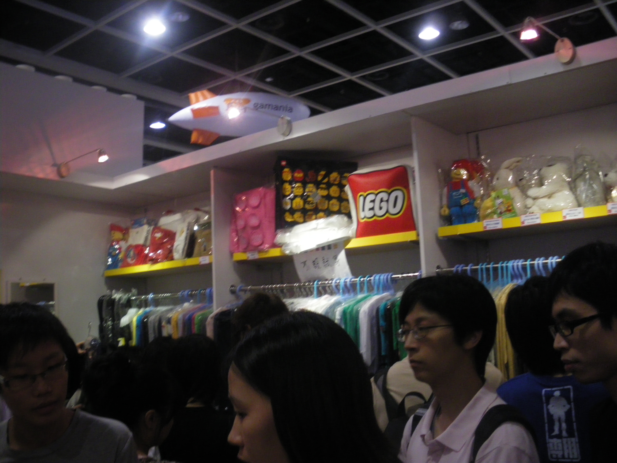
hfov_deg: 51.4
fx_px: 642
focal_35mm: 36
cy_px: 232
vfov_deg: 39.7
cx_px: 308
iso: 400
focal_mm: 6.3
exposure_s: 1/50
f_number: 3.5
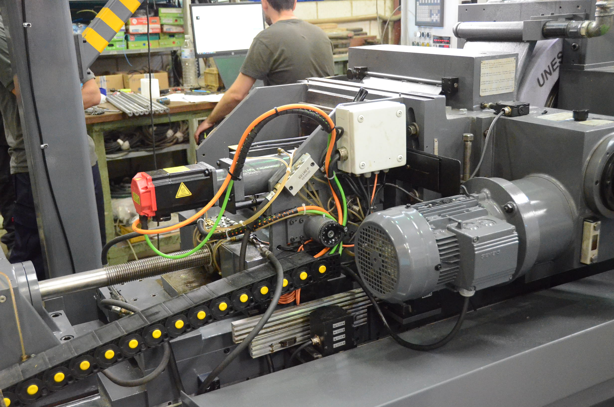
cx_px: 307
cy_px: 204
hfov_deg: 49.6
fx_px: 664
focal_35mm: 39
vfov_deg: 34.1
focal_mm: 26
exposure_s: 1/160
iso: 6400
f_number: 4
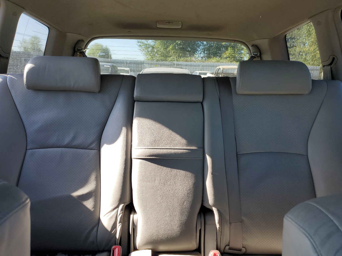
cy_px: 128
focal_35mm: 26
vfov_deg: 53.1
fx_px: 257
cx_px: 171
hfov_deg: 67.3
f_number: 1.5
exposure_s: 1/345
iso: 50
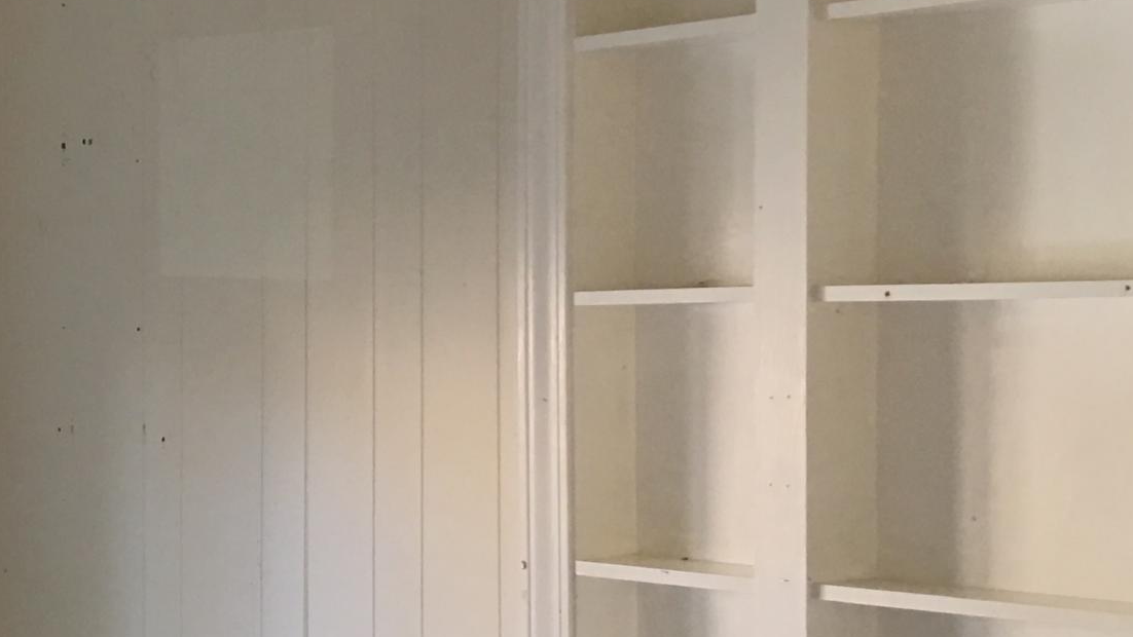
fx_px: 2584
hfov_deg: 23.2
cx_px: -125
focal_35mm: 86
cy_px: 401
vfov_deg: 14.1
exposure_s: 1/15
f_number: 2.2
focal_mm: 4.15
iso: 50
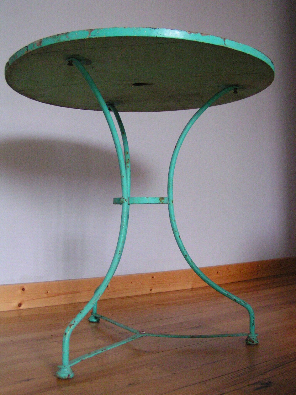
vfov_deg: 49.0
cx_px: 148
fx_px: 433
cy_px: 198
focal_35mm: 38
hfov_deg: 37.7
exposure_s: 1/60
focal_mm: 5.8
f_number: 3.5
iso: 400
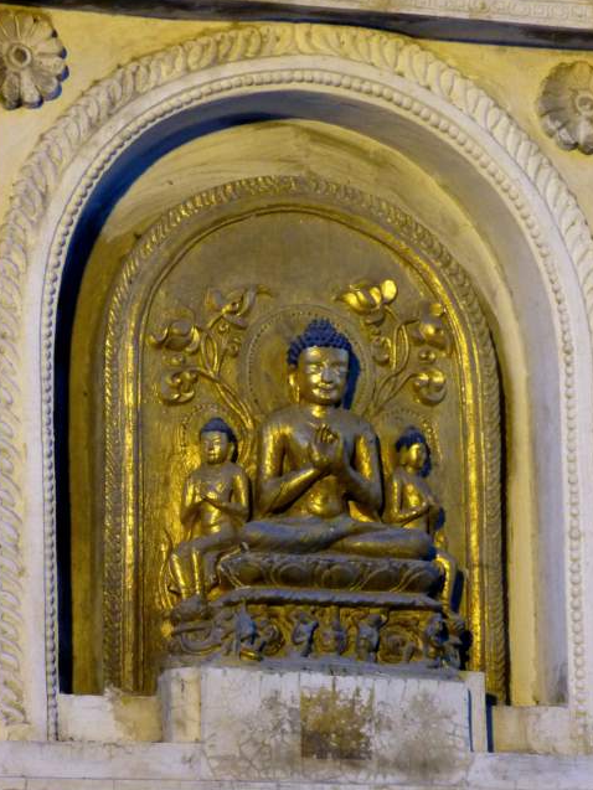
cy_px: 463
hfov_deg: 8.6
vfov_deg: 11.5
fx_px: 3927
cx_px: 315
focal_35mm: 172
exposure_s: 1/13
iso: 800
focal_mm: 24.4
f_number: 5.4
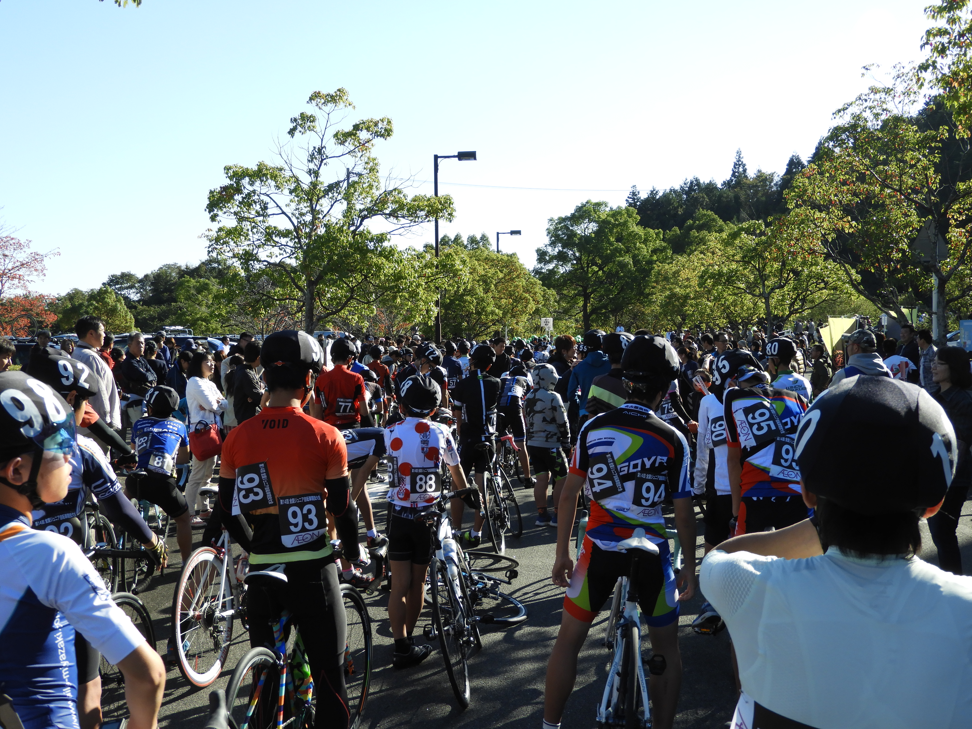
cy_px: 364
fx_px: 1123
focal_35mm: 40
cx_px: 486
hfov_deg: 46.8
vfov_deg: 36.0
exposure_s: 1/500
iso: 100
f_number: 3.8
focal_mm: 7.2
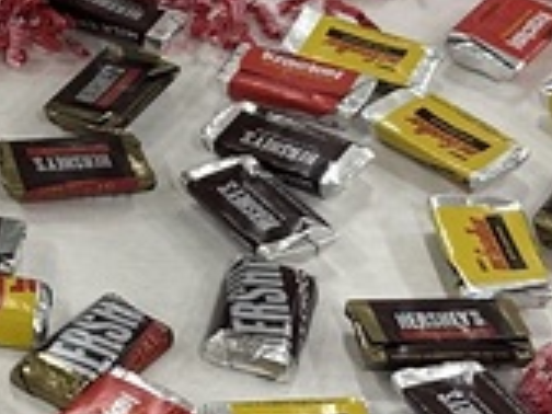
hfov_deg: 12.5
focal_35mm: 146
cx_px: -407
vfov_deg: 10.2
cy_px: 194
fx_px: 2328
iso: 160
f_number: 1.78
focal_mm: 6.86
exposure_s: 1/120
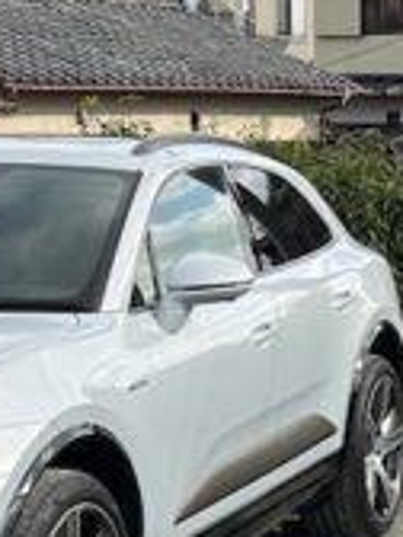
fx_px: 1816
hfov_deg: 12.4
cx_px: 451
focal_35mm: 117
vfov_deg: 16.8
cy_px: 312
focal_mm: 6.86
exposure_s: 1/3155
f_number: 1.78
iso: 80
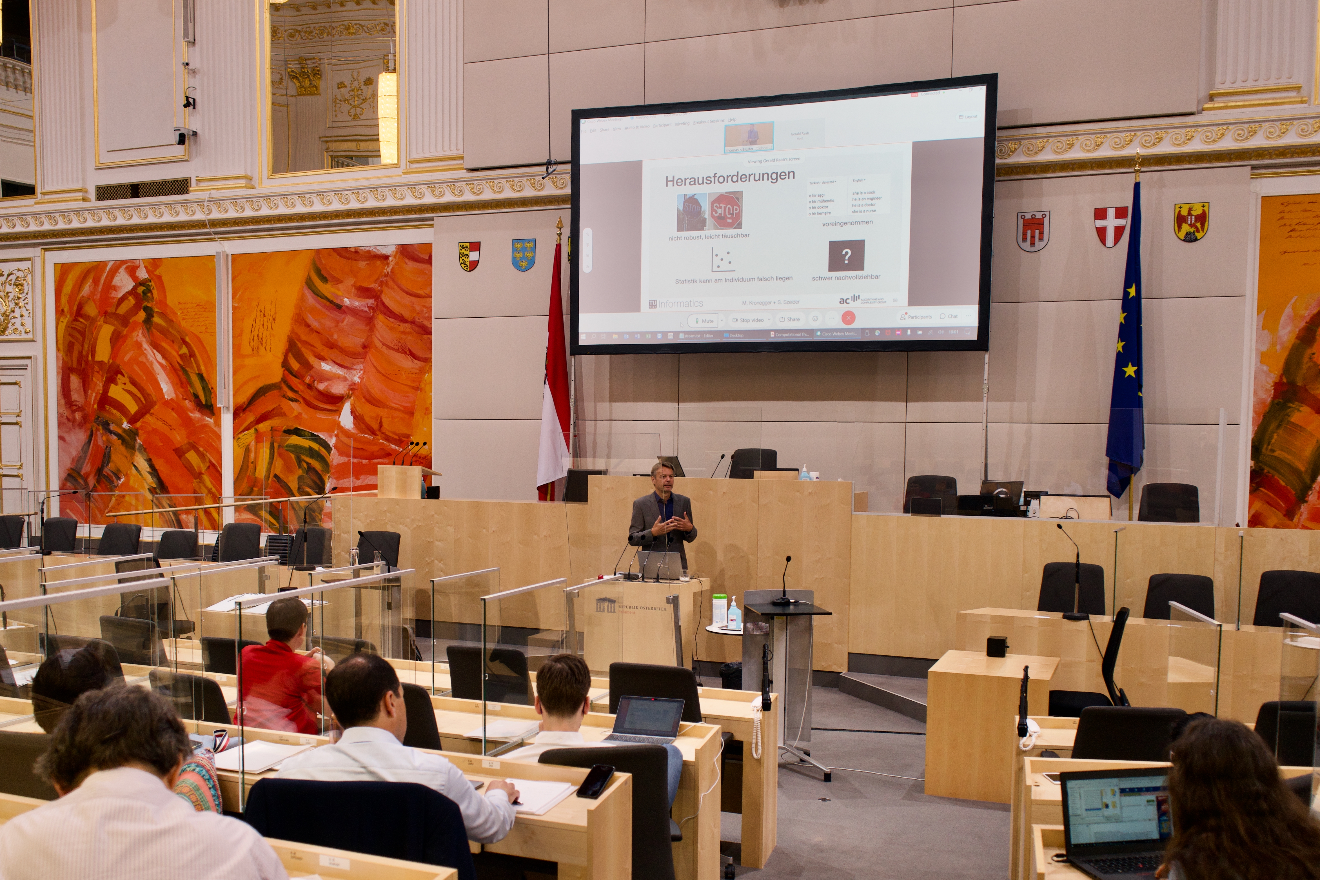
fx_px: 1027
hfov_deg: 65.5
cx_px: 660
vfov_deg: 46.4
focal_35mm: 28
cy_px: 440
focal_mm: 28
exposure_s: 1/160
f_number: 4
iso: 500
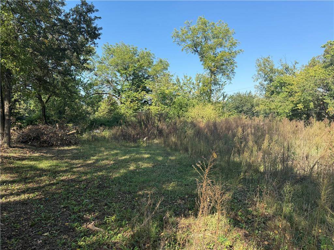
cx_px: 167
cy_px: 125
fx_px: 232
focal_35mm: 24
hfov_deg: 71.6
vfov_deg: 56.8
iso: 80
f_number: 1.78
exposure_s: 1/1770
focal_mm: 6.76
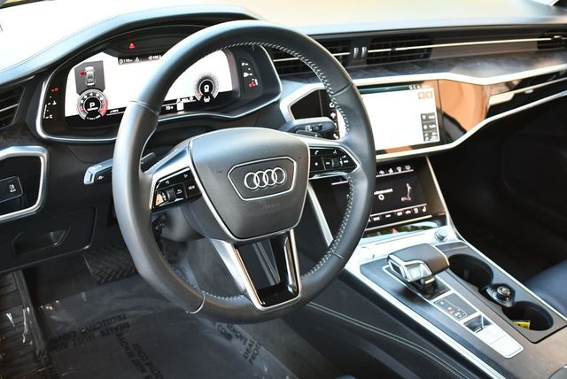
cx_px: 284
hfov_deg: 46.4
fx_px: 662
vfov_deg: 32.0
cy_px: 190
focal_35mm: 42
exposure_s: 1/125
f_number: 3.8
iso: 1250
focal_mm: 21
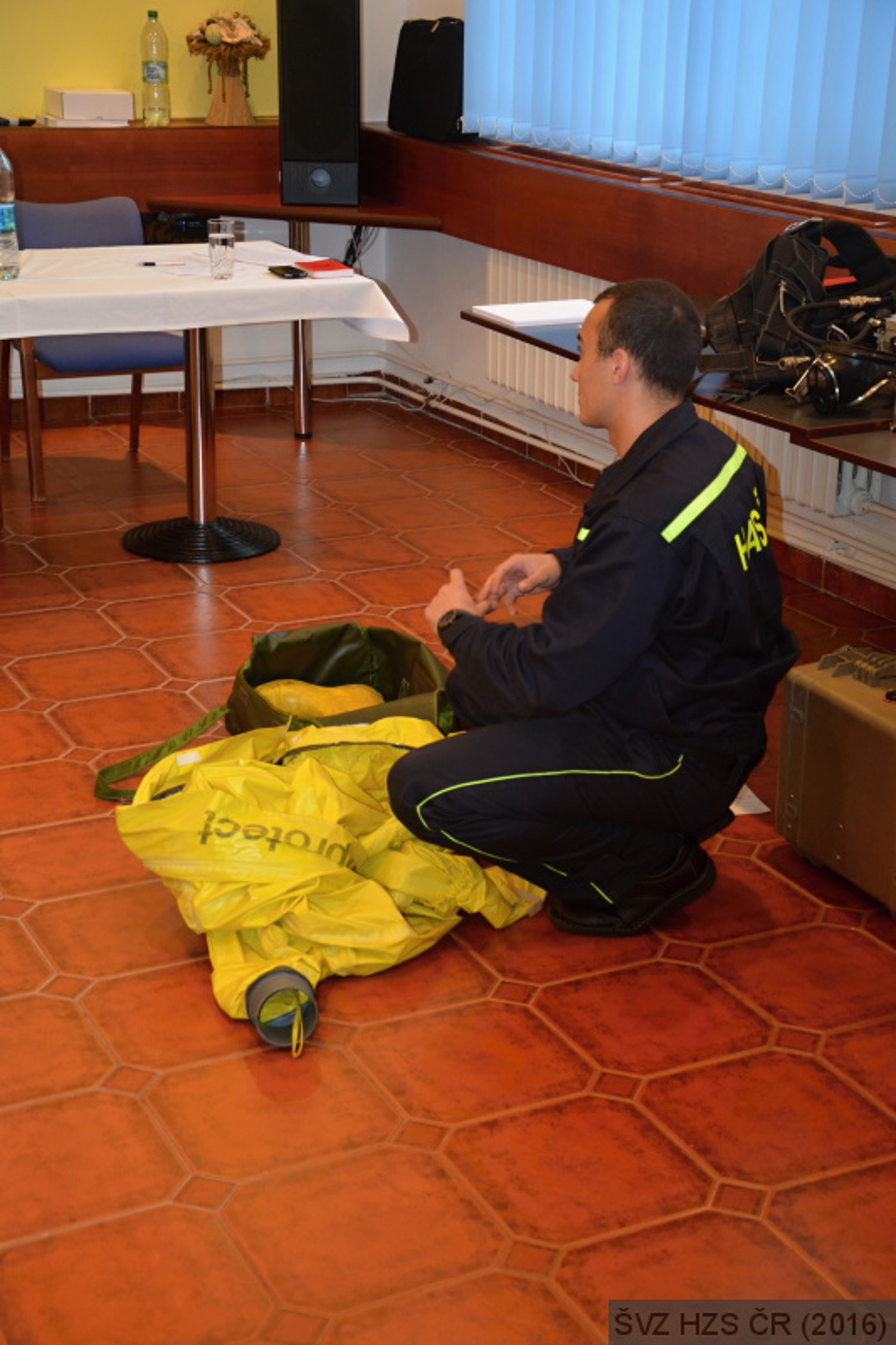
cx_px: 448
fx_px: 2129
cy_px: 672
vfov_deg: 35.1
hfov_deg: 23.8
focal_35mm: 57
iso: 1100
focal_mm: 38
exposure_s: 1/60
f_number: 4.5
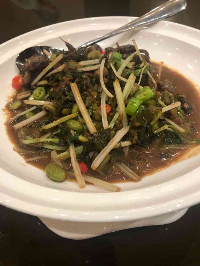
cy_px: 133
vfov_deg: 63.4
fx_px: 216
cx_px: 100
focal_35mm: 28
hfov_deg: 49.8
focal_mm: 4
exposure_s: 1/20
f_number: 1.8
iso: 40
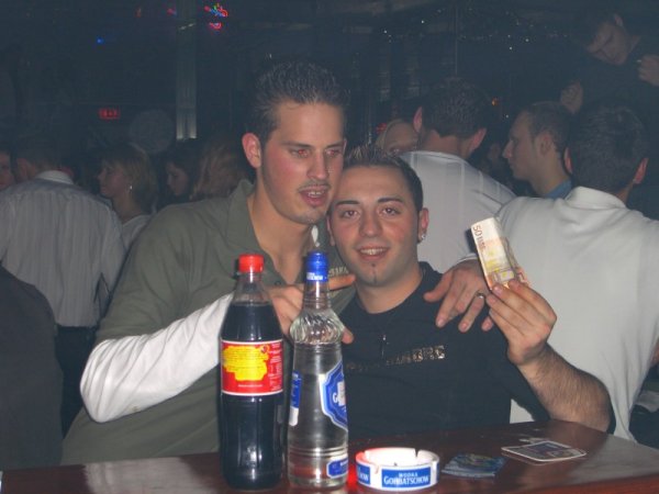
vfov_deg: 21.6
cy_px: 247
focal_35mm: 68
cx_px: 330
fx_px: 1295
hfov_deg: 28.6
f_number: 4
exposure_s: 1/60
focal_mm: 14.2
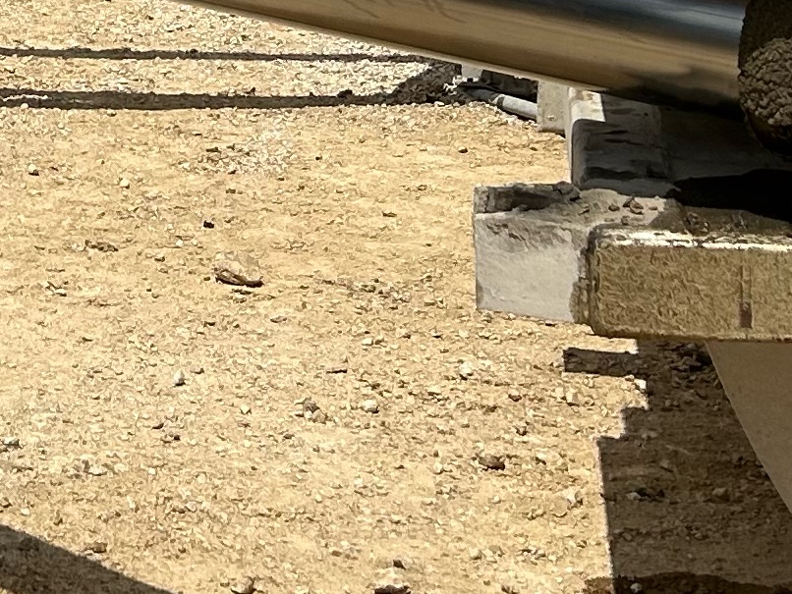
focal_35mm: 130
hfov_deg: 14.5
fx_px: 2975
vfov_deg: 11.0
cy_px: -313
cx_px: -266
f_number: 1.5
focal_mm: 5.7
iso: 50
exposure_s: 1/11364
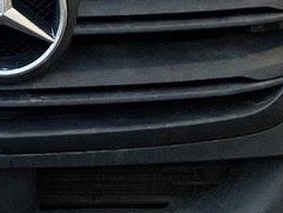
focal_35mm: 167
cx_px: -47
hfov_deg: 11.6
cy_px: -191
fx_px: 1366
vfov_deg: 8.5
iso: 64
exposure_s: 1/50
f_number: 1.8
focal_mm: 3.99
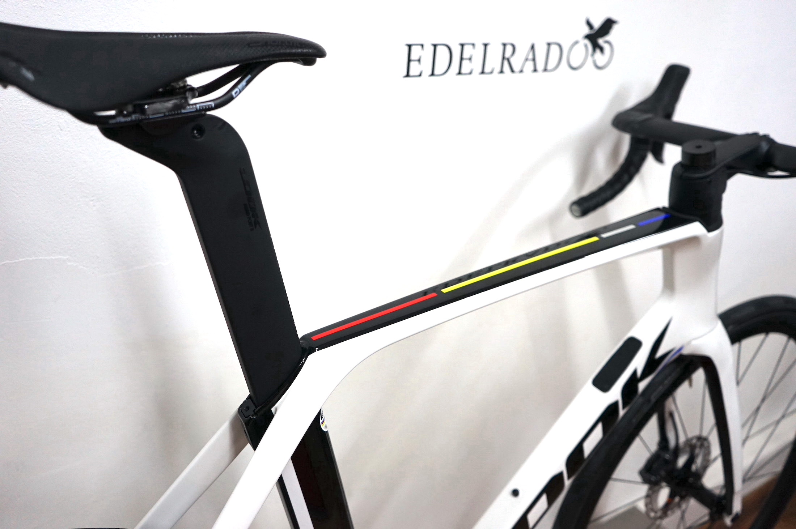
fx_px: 685
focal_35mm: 31
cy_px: 264
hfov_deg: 60.3
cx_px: 398
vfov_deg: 42.3
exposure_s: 1/160
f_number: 4
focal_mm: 31
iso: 1250
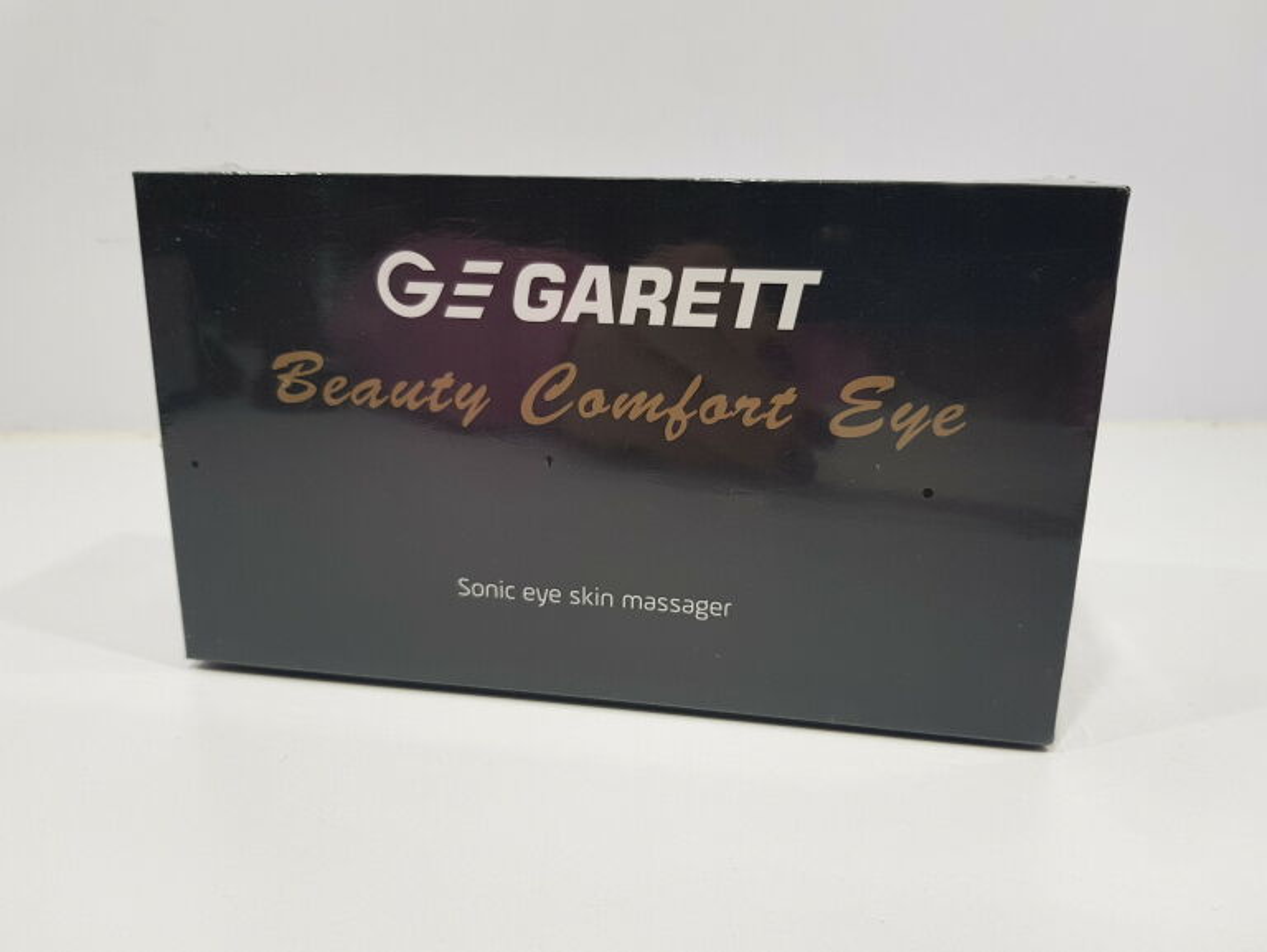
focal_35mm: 26
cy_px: 476
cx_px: 634
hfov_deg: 67.3
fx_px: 952
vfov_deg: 53.1
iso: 40
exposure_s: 1/203
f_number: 1.7
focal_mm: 4.3
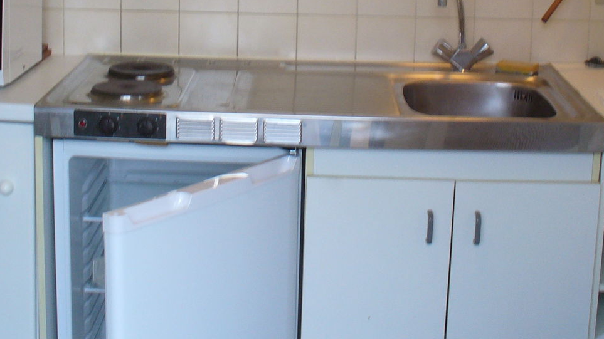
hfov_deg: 31.4
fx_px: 1073
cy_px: -32
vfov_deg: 17.4
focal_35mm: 67
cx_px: 297
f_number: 2.8
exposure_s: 1/40
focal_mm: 6.1
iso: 100
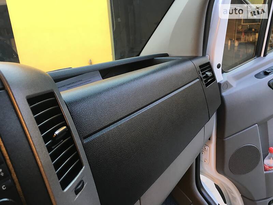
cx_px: 136
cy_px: 102
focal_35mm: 29
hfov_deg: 61.7
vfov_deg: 48.2
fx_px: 229
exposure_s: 1/33
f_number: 2.2
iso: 25
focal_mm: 4.2
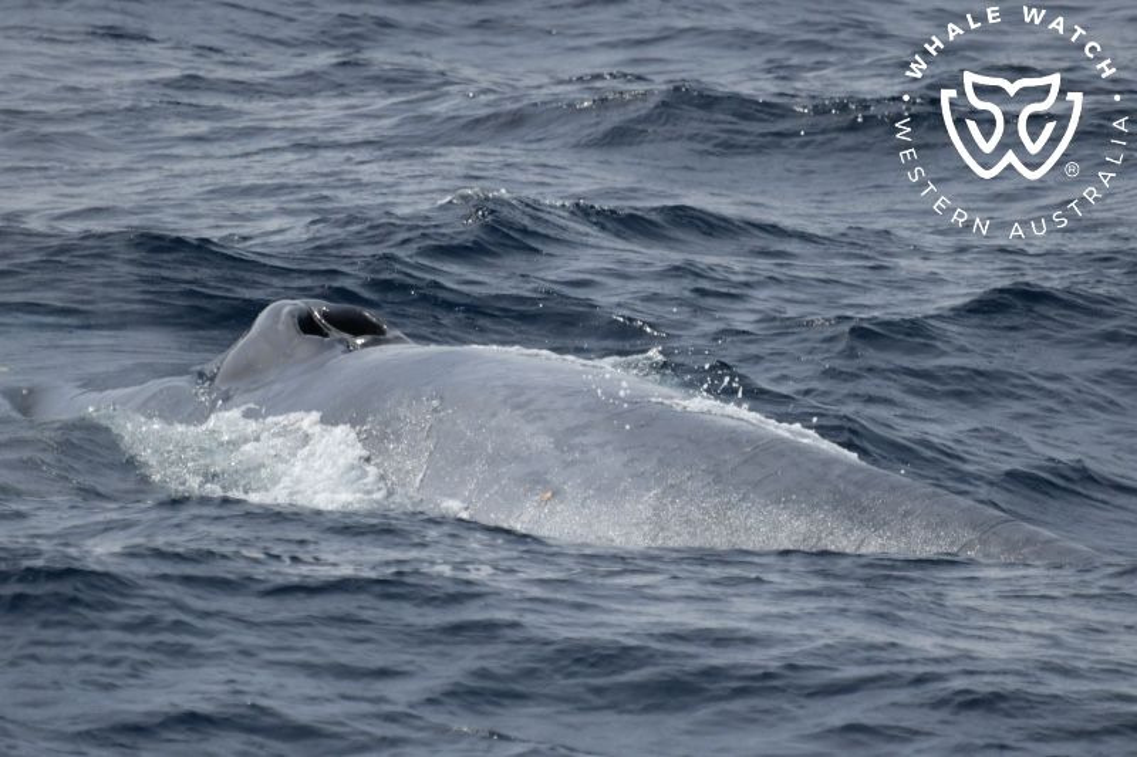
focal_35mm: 600
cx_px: 568
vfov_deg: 2.3
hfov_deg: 3.4
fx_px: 18945
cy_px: 378
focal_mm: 600
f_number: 6.3
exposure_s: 1/8000
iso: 1000
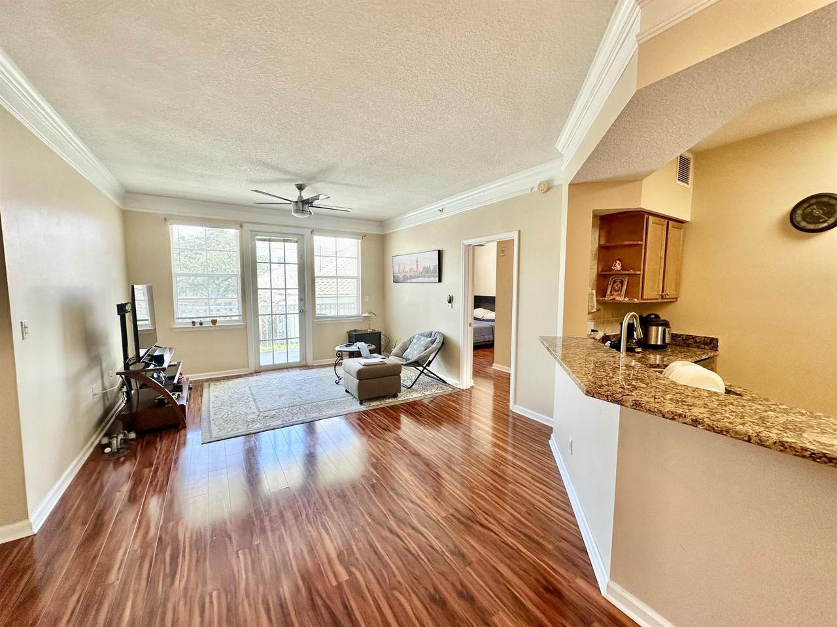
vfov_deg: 85.7
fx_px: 339
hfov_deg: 102.1
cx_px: 418
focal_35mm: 14
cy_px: 314
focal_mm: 2.22
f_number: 2.2
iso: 100
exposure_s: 1/100
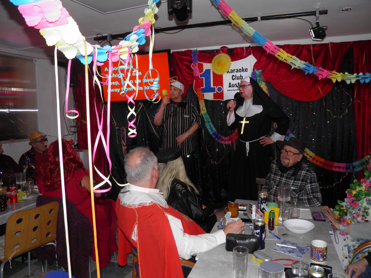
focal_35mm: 28
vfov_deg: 49.7
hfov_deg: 63.4
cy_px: 139
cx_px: 186
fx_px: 300
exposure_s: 1/30
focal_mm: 4.9
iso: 100
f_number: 2.8
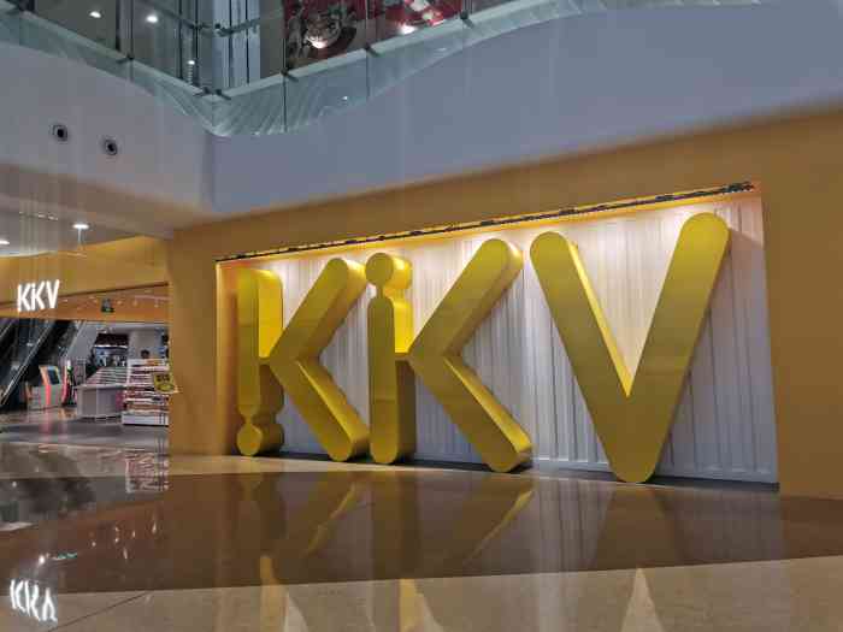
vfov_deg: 53.1
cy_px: 316
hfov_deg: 67.3
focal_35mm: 26
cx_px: 422
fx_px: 633
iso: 80
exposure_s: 1/100
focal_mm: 4.75
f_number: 1.8
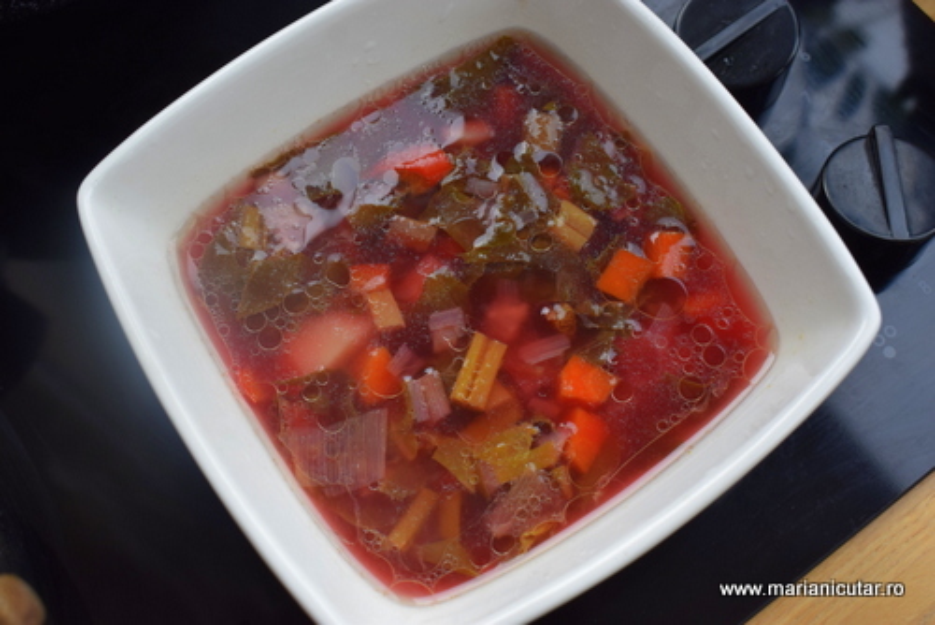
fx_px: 1091
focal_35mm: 42
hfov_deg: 46.4
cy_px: 312
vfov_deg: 31.9
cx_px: 468
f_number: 7.1
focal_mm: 28
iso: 400
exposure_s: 1/200
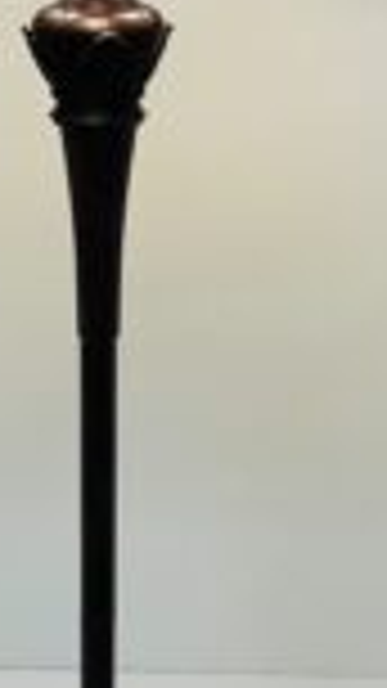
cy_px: 283
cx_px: 99
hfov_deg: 16.2
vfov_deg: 28.5
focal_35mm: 74
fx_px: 1351
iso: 64
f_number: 1.6
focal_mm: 4.2
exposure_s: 1/50
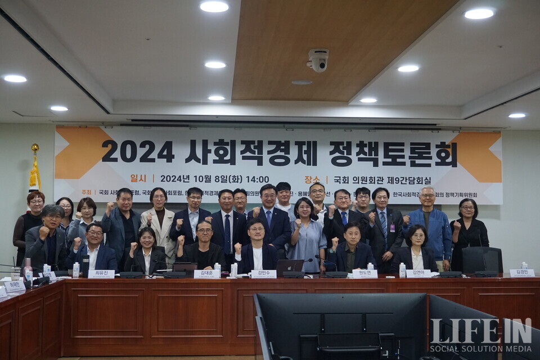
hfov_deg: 43.6
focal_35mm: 45
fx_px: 675
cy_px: 180
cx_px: 270
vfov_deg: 29.9
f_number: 5
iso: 1600
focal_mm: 30
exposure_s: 1/160
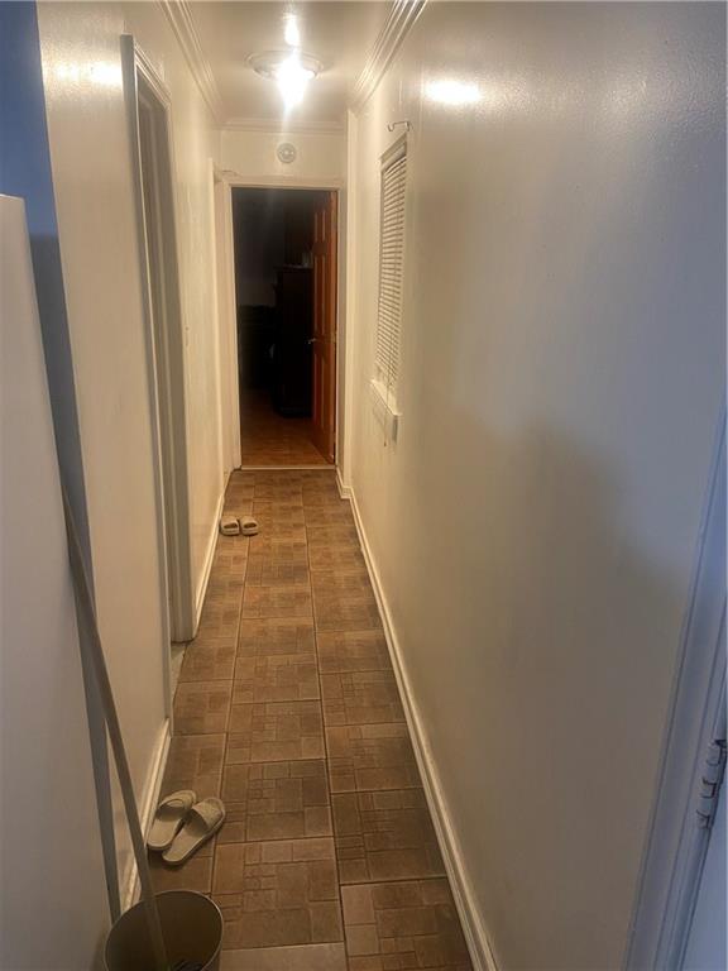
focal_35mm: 26
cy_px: 486
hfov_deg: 53.1
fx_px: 729
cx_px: 364
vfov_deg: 67.3
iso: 125
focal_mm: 4.25
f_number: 1.8
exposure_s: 1/60
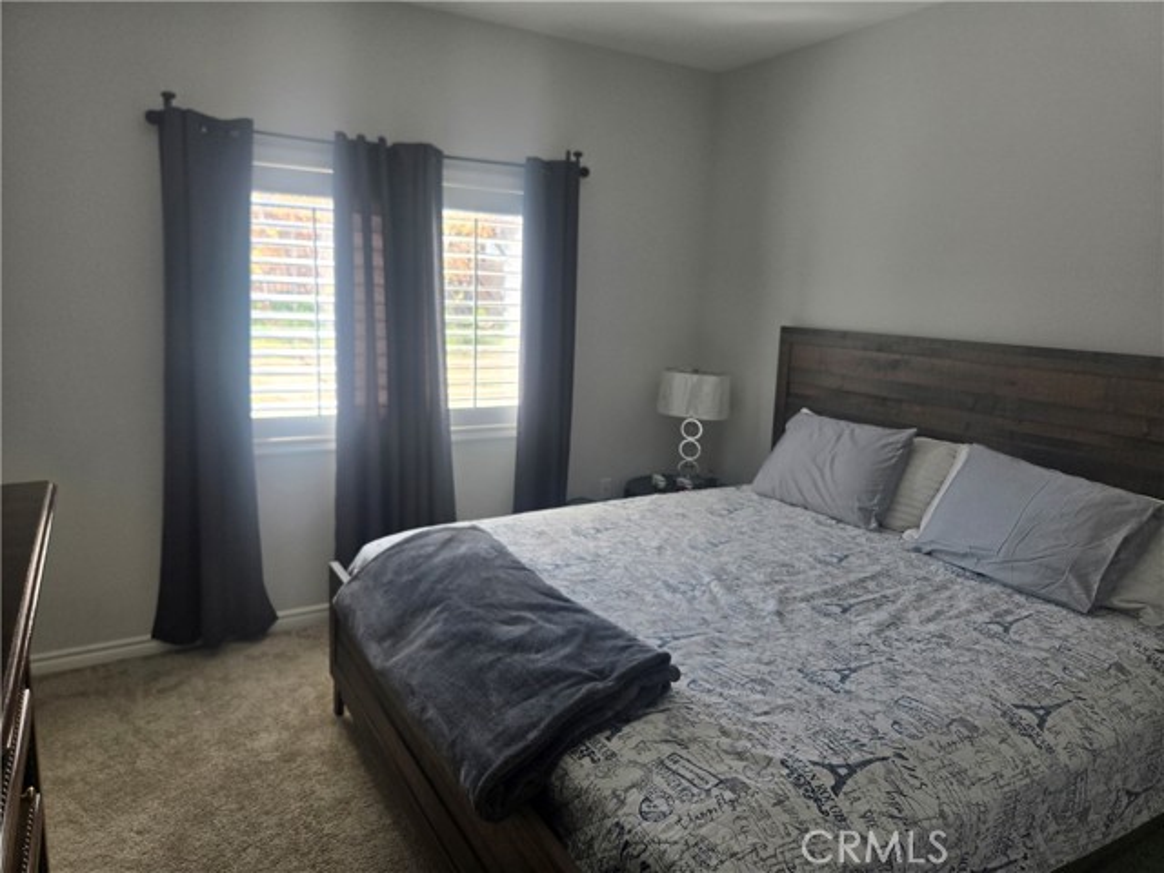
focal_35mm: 23
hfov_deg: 73.9
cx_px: 582
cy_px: 436
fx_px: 773
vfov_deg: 58.9
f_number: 1.8
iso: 80
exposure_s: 1/180
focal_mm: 5.4
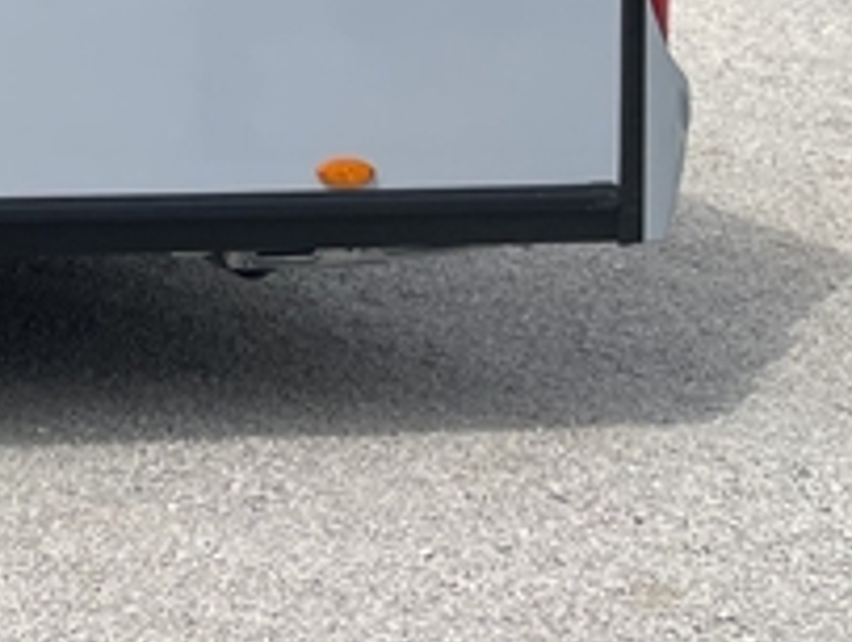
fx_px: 2836
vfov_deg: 12.0
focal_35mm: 115
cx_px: -1016
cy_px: -476
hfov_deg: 13.7
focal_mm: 4.2
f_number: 1.6
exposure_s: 1/3610
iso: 32
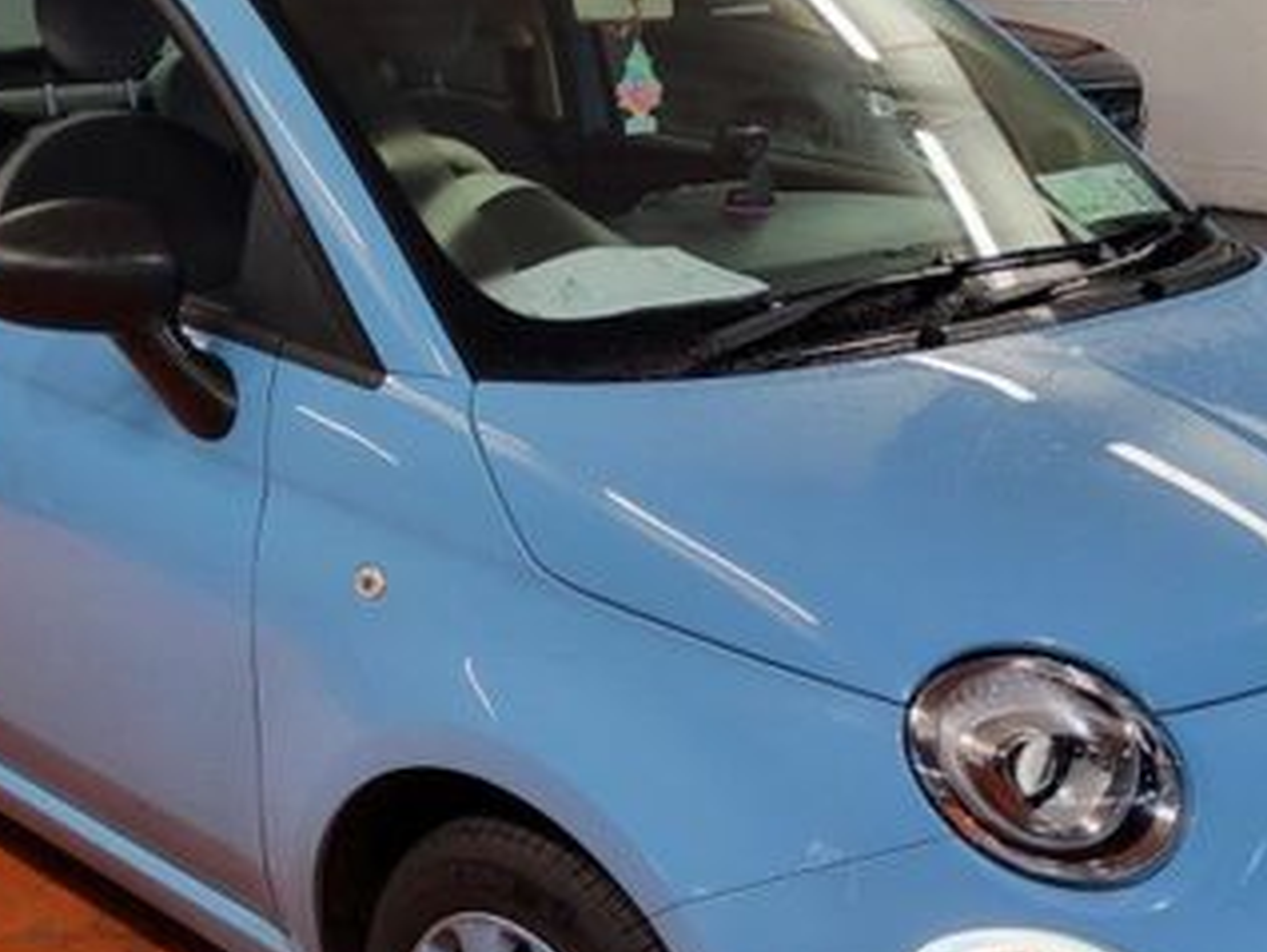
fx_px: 1795
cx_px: 817
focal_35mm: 49
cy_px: 629
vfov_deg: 29.5
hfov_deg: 38.6
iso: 160
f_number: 2
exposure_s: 1/50
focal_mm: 3.08
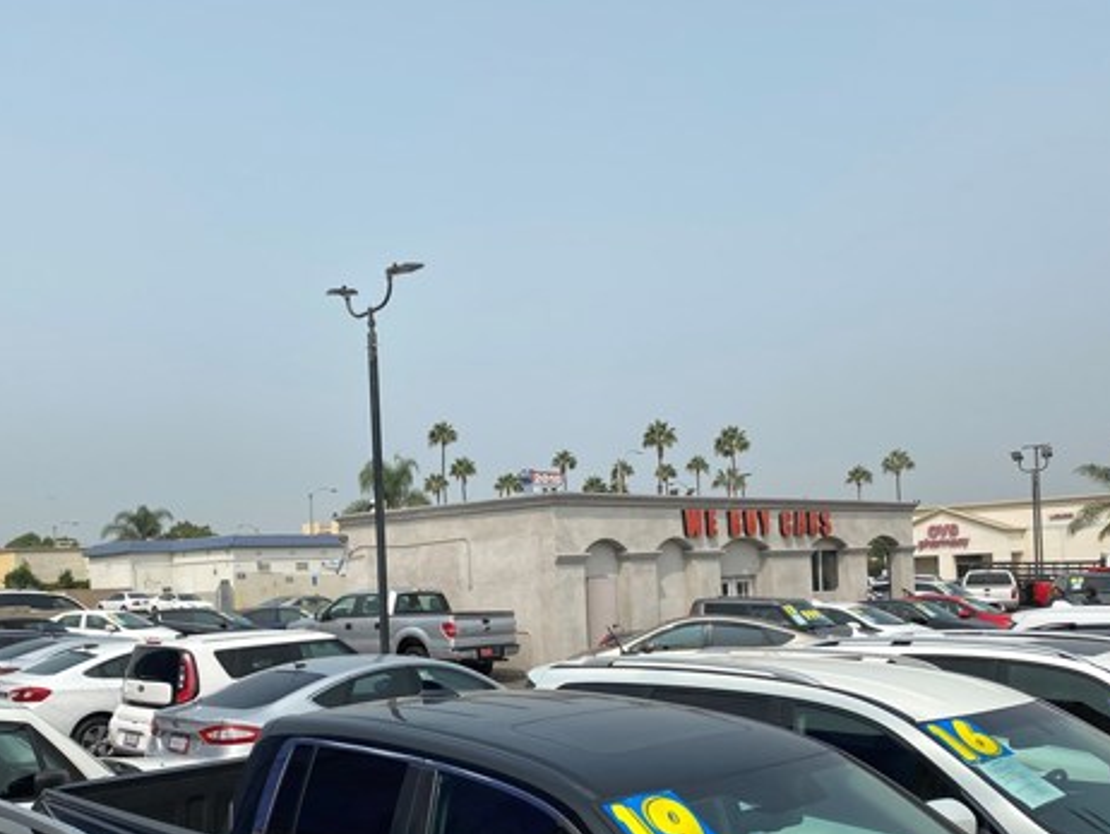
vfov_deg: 39.2
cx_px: 493
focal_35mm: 36
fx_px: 1155
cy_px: 558
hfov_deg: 51.2
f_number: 1.8
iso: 32
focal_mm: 4.25
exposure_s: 1/4608
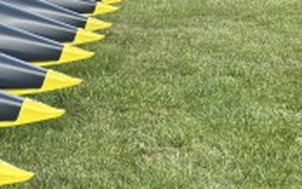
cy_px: 95
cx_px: -293
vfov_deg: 10.3
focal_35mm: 127
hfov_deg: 14.0
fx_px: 1046
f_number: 1.6
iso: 50
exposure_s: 1/943
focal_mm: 5.96
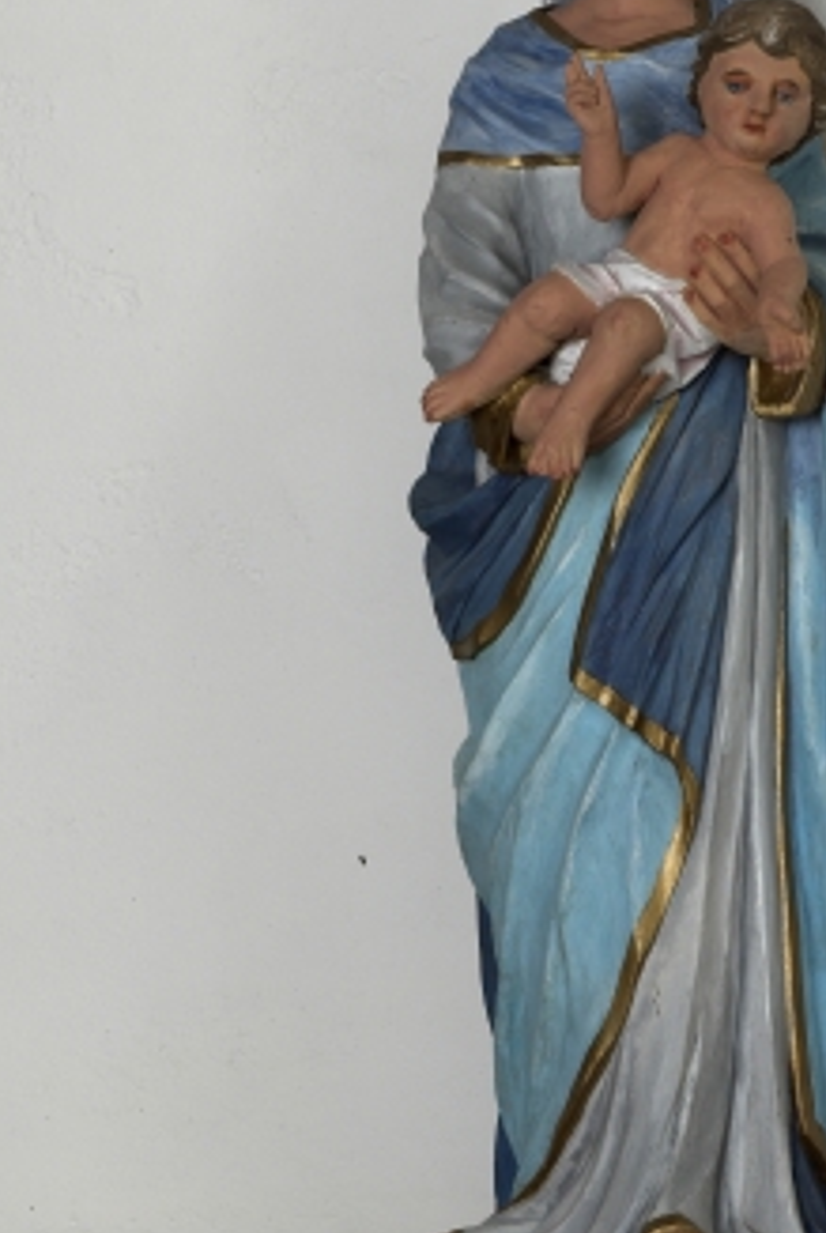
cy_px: 535
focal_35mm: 153
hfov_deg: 9.0
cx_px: 632
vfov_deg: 13.4
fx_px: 5241
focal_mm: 65
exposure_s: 2
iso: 200
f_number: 11
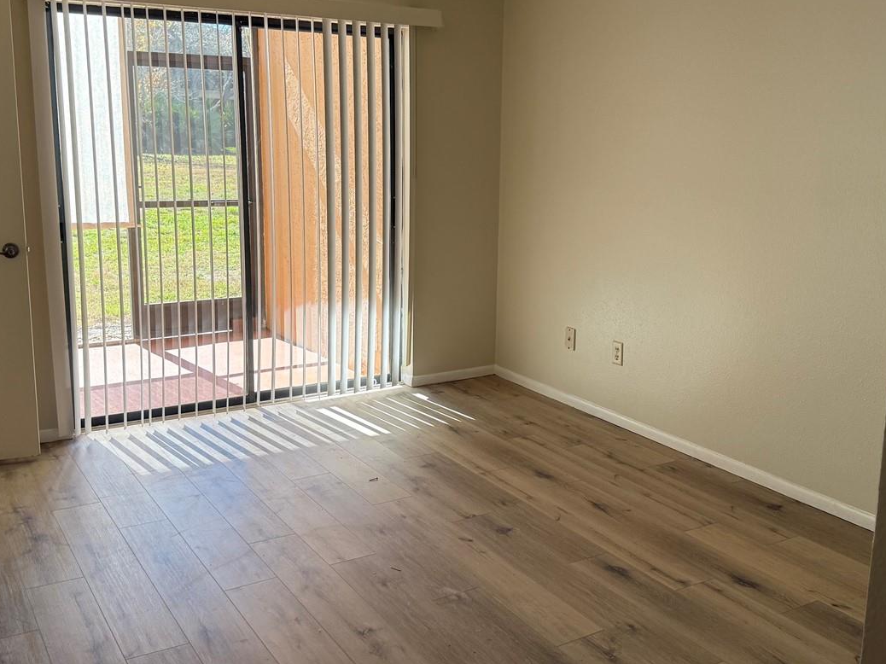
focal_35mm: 37
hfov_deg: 50.1
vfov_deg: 38.6
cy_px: 305
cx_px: 486
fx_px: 947
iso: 100
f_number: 1.78
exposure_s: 1/385
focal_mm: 6.76
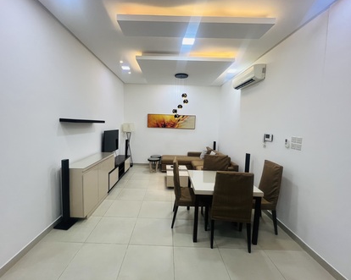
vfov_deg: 88.0
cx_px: 167
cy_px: 137
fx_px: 145
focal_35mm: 14
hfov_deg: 100.6
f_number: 1.8
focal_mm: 1.57
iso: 160
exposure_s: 1/100
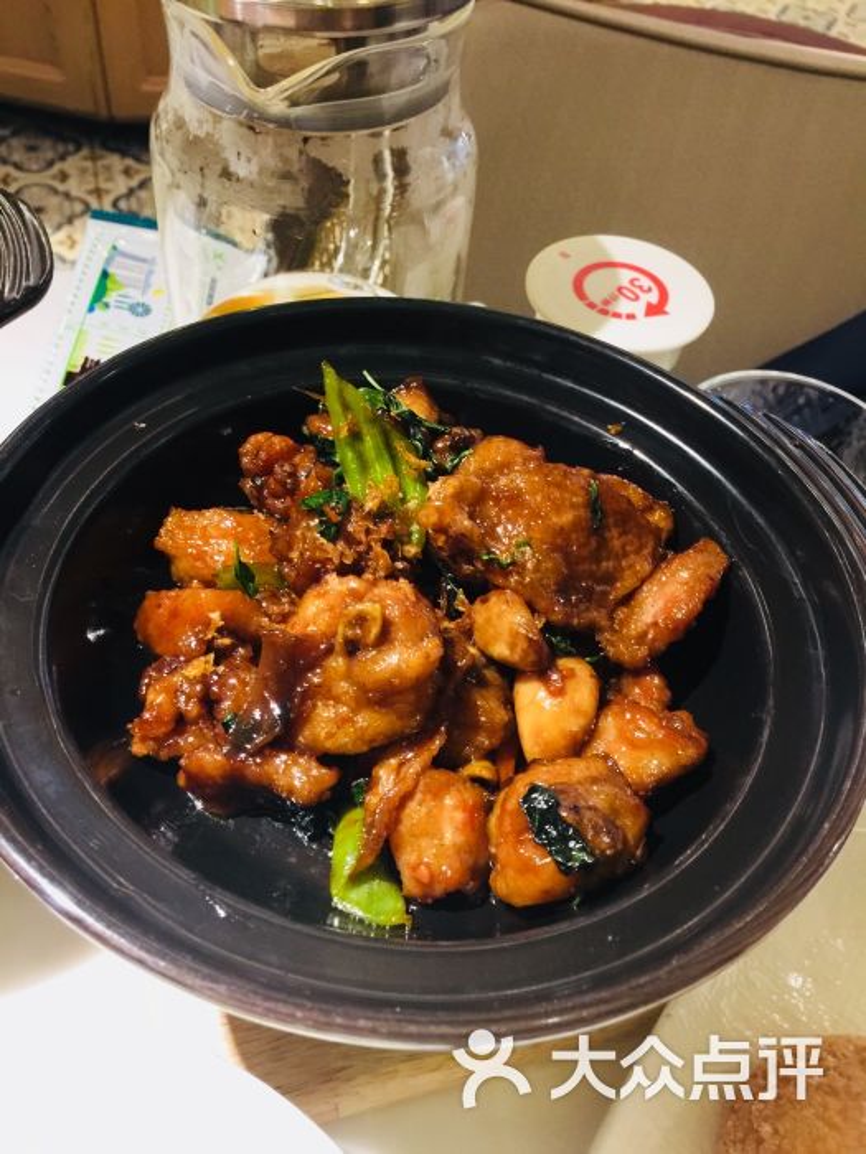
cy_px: 577
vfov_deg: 61.7
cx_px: 433
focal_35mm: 29
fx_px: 967
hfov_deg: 48.2
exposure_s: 1/17
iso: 125
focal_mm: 4.15
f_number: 2.2
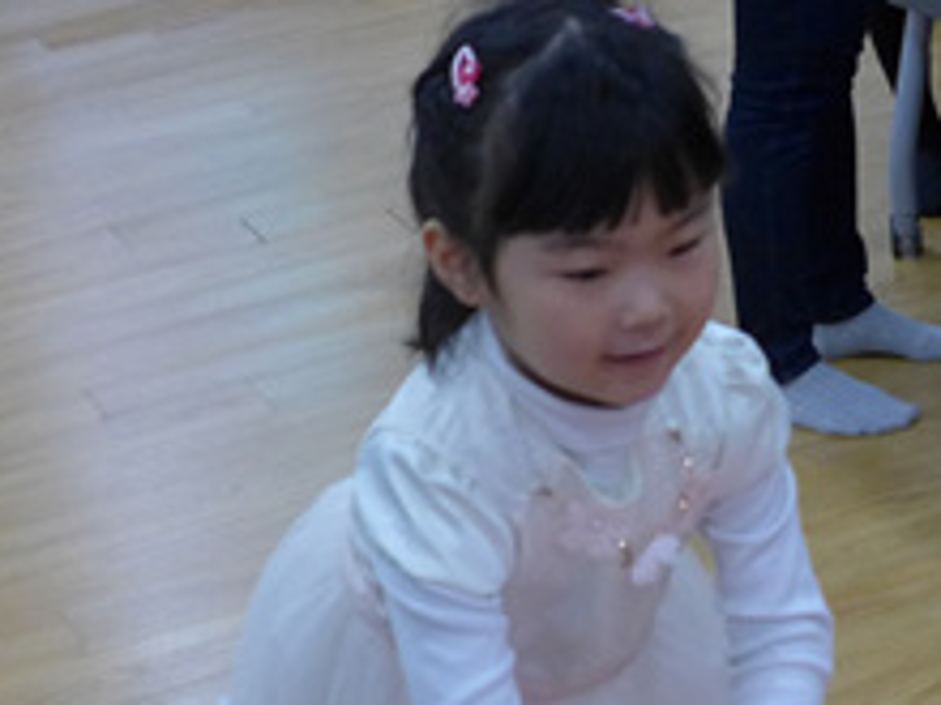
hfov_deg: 19.2
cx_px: 654
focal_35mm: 102
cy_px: 820
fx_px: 2773
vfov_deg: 14.1
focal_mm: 6.9
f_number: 1.6
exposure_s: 1/250
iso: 400
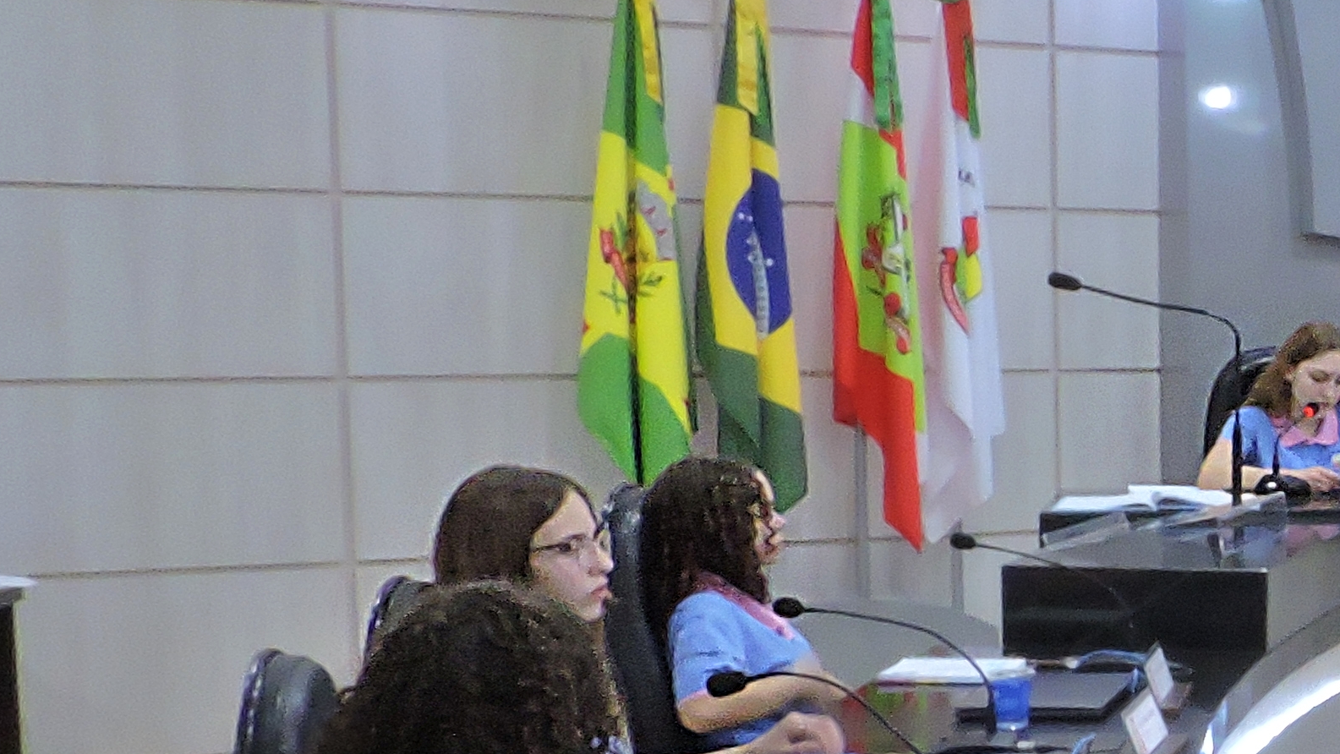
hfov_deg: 23.1
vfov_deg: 15.8
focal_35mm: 76
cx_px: 1945
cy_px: 537
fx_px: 2701
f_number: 8.3
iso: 800
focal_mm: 4.3
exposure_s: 1/10
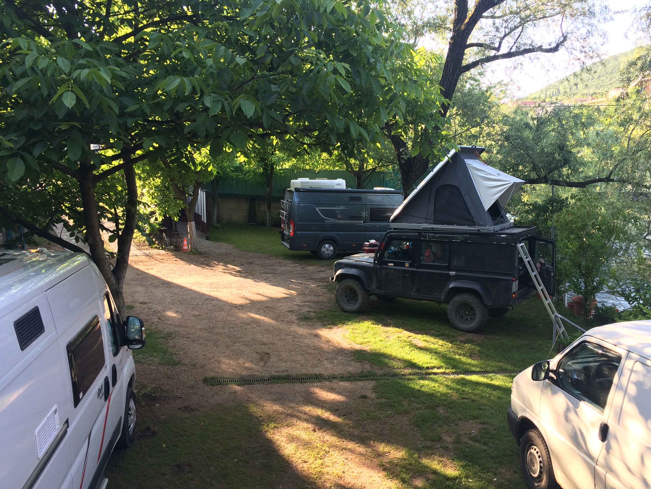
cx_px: 355
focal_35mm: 32
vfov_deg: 44.2
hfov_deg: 56.7
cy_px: 247
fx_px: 602
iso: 32
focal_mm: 4.15
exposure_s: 1/112
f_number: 2.2
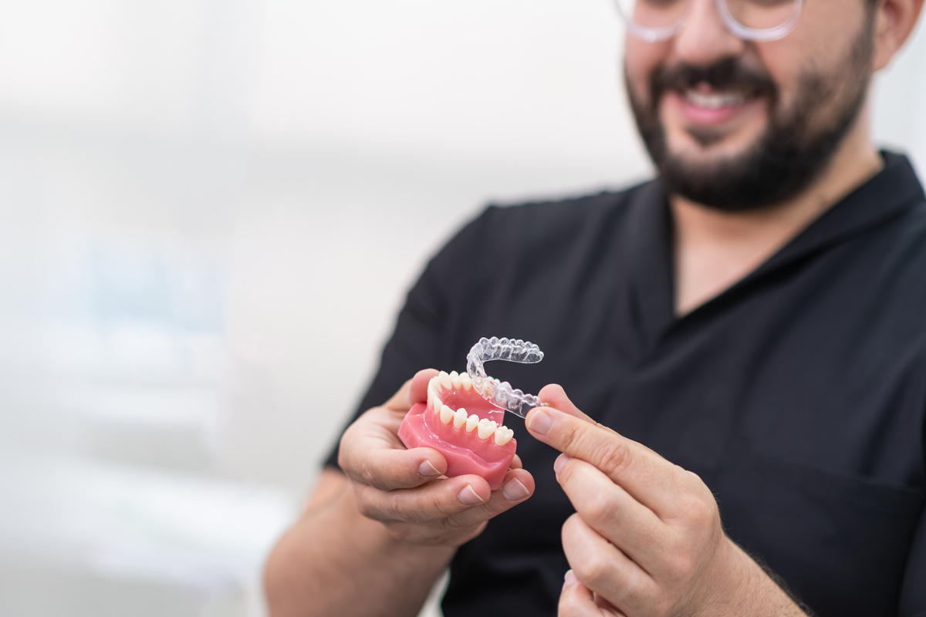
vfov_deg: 16.3
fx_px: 2160
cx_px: 463
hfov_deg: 24.2
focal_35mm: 84
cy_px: 308
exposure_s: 1/180
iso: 250
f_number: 1.6
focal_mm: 56
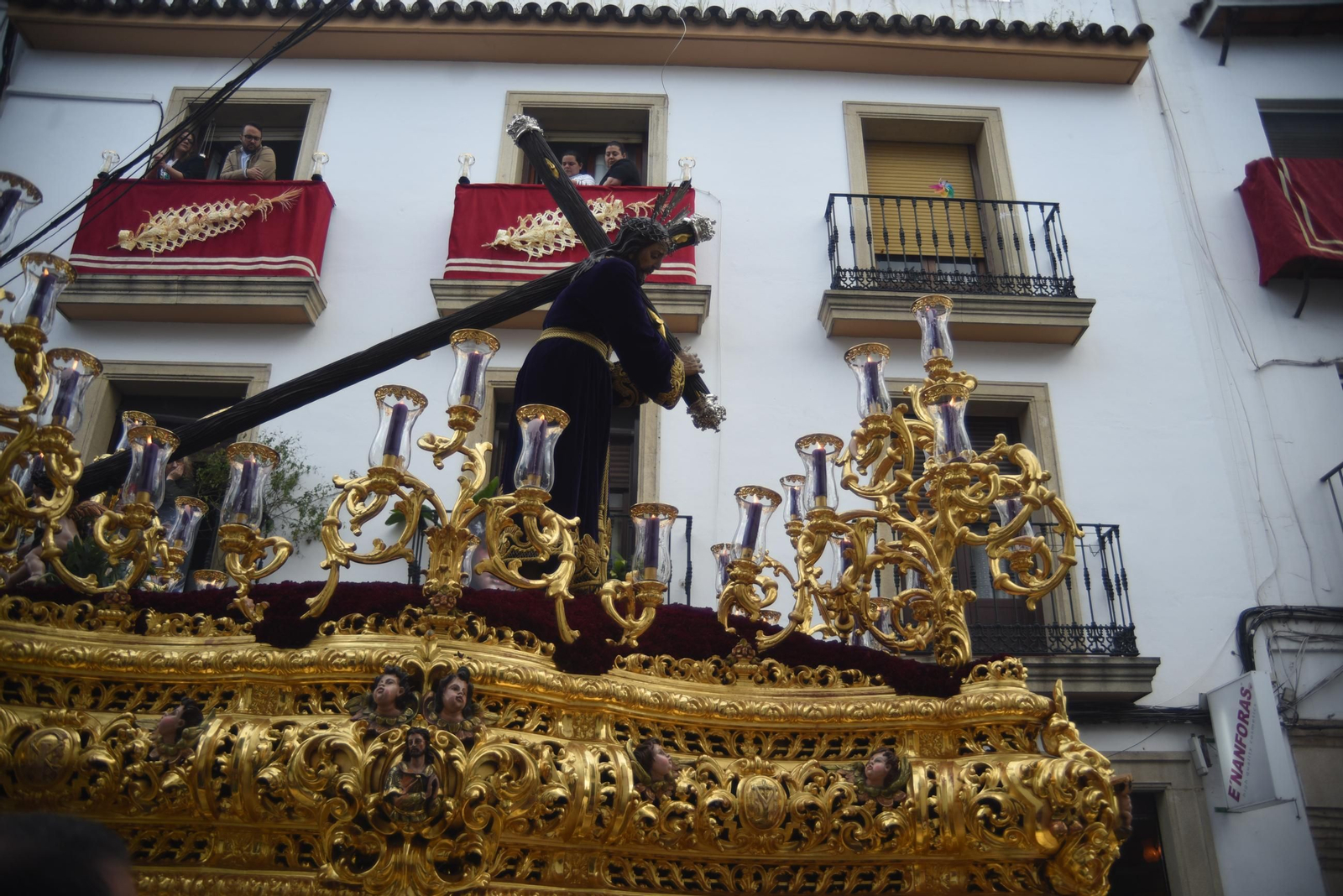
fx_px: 1082
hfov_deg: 63.6
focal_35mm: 29
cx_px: 672
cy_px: 448
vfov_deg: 45.0
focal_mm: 29
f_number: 3.5
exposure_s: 1/250
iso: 100
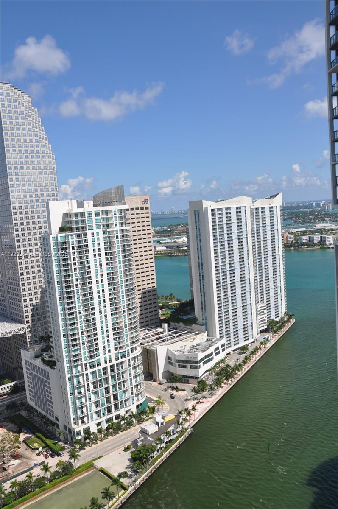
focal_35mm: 32
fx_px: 445
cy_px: 254
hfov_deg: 41.6
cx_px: 169
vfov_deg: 59.6
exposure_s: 1/400
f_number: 10
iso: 200
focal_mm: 21
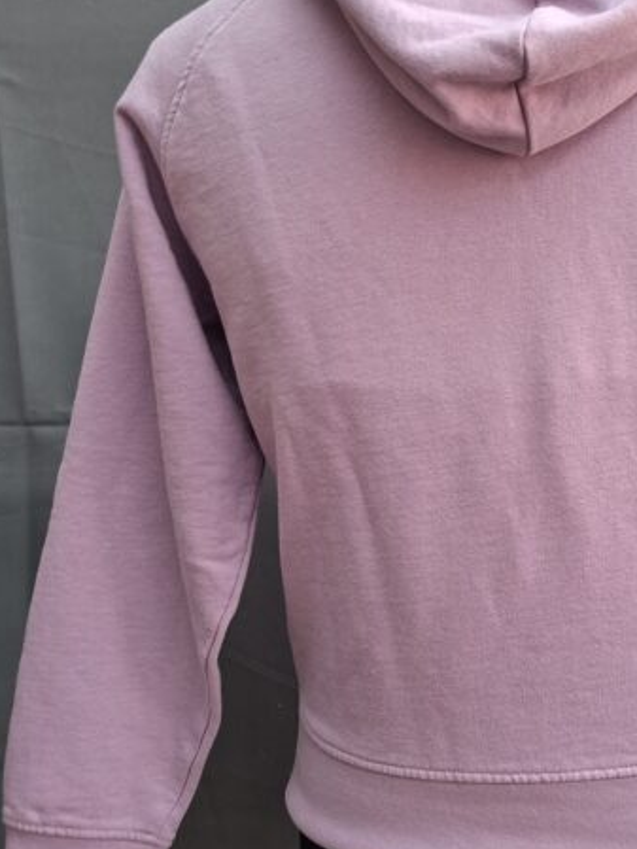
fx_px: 1005
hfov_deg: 33.9
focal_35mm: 41
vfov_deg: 45.6
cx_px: 527
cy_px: 355
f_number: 1.8
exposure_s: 1/33
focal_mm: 5.54
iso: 50
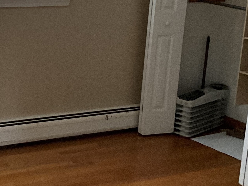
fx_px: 659
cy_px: 59
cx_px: 17
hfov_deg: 20.8
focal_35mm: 92
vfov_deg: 16.0
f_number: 1.8
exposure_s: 1/55
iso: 320
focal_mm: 3
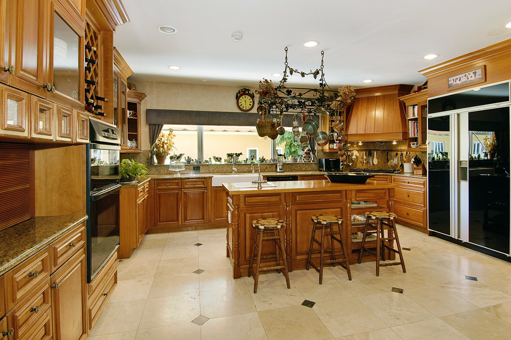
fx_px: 255
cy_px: 170
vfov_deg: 67.3
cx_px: 256
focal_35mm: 18
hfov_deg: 90.0
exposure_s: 1/5
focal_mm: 12
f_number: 8
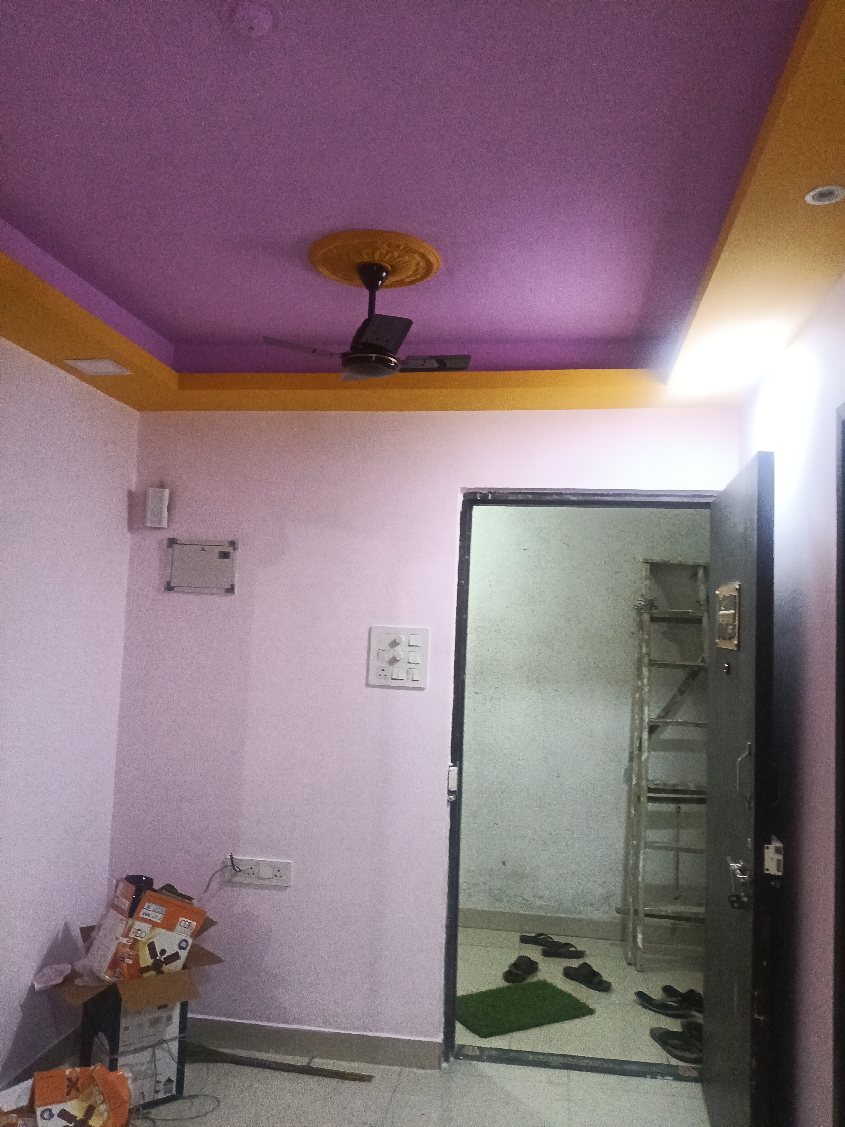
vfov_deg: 65.3
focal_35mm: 27
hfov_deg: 51.4
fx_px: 879
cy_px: 564
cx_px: 422
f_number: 1.8
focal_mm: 3.61
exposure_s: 1/50
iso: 500
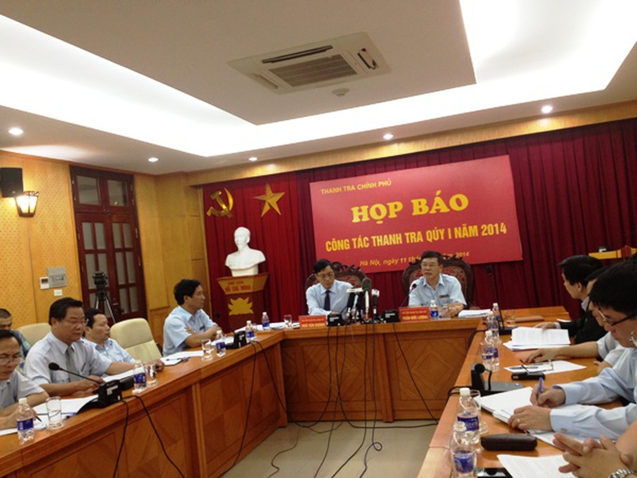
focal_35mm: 35
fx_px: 644
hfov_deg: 52.6
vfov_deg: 40.7
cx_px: 318
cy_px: 239
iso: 100
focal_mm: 4.28
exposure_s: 1/20
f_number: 2.4
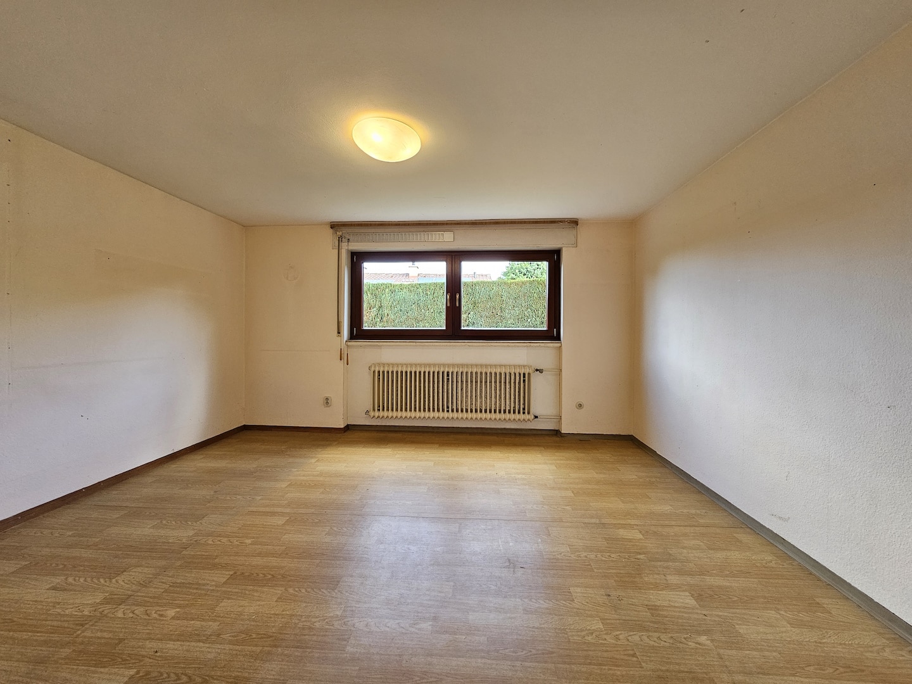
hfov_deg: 106.2
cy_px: 342
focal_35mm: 13
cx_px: 456
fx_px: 343
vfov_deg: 89.9
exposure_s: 1/50
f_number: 2.2
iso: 100
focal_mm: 2.2
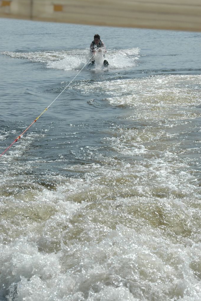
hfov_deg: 12.9
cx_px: 100
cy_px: 150
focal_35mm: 106
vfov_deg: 19.3
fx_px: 888
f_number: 11
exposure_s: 1/500
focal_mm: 70
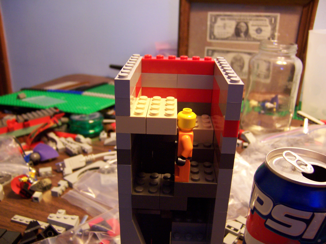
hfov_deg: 55.4
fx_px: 311
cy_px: 122
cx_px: 163
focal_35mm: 33
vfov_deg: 42.9
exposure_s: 1/8
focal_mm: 5.5
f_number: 2.8
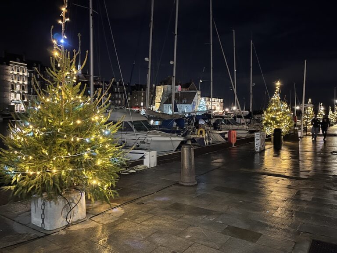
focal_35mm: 26
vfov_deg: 53.1
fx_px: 253
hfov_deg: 67.3
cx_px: 168
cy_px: 126
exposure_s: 1/20
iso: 800
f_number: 1.6
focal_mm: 5.1
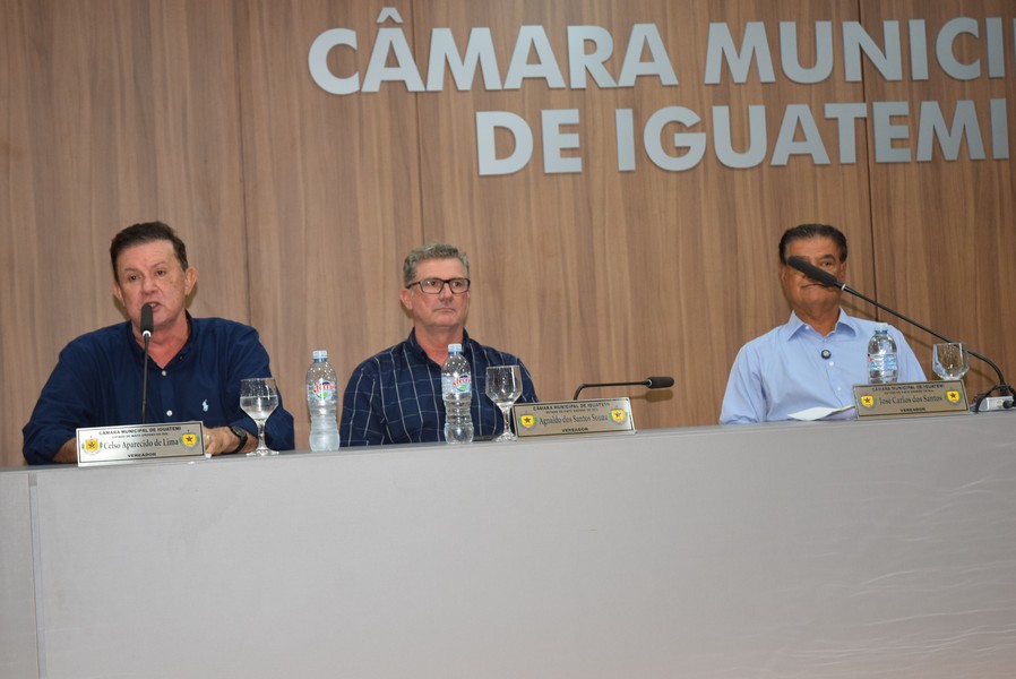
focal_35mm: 69
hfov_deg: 29.2
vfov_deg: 19.8
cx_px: 508
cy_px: 340
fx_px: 1949
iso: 800
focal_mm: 46
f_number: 4.5
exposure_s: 1/80
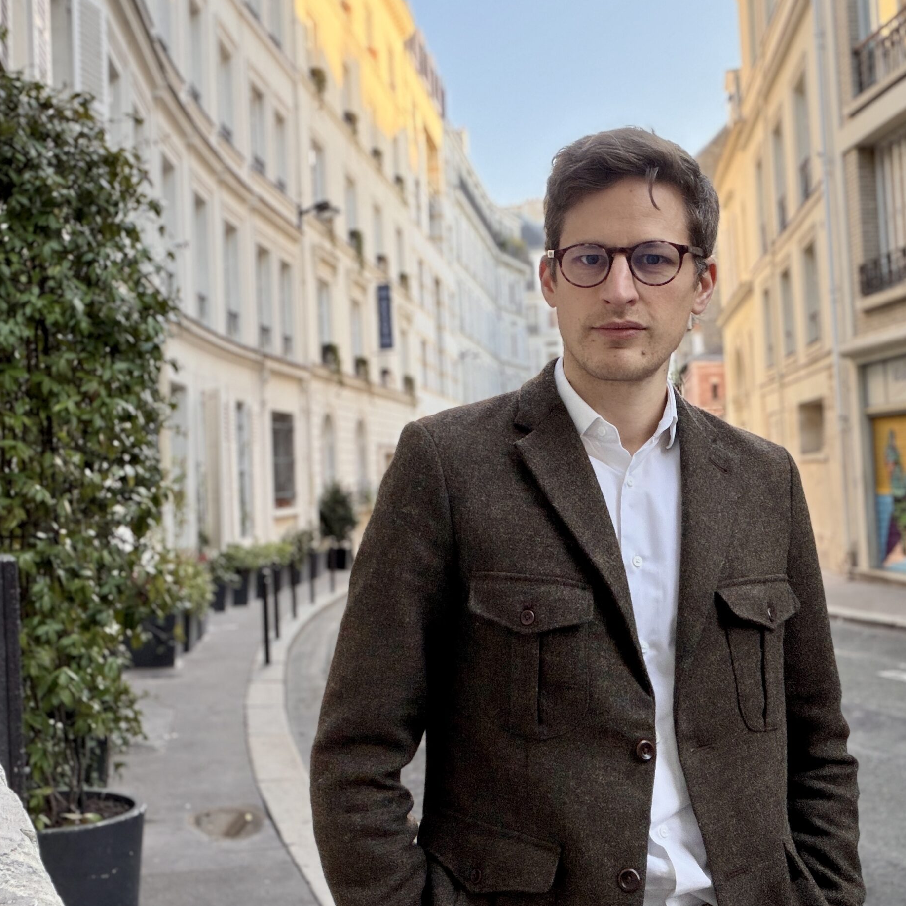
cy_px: 407
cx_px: 448
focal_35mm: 36
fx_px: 1066
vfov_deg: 46.0
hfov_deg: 46.0
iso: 80
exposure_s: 1/151
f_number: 1.9
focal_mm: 2.71
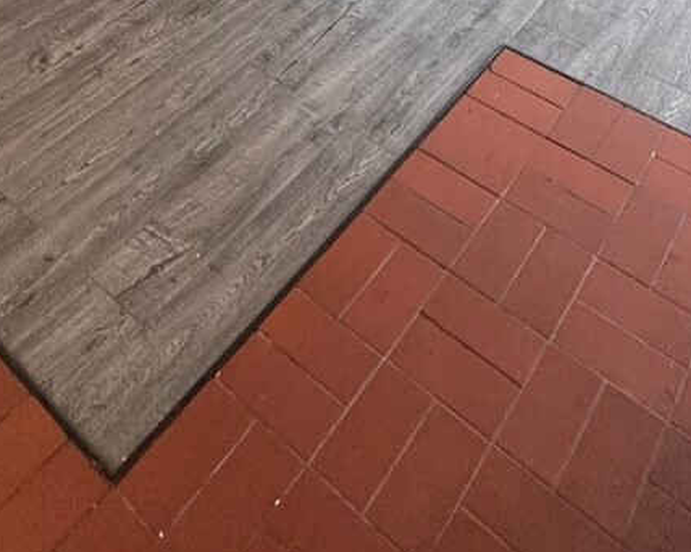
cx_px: 333
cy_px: -497
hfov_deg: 40.3
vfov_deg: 20.3
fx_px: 940
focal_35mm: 46
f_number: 2.2
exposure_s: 1/60
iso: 250
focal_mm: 2.22
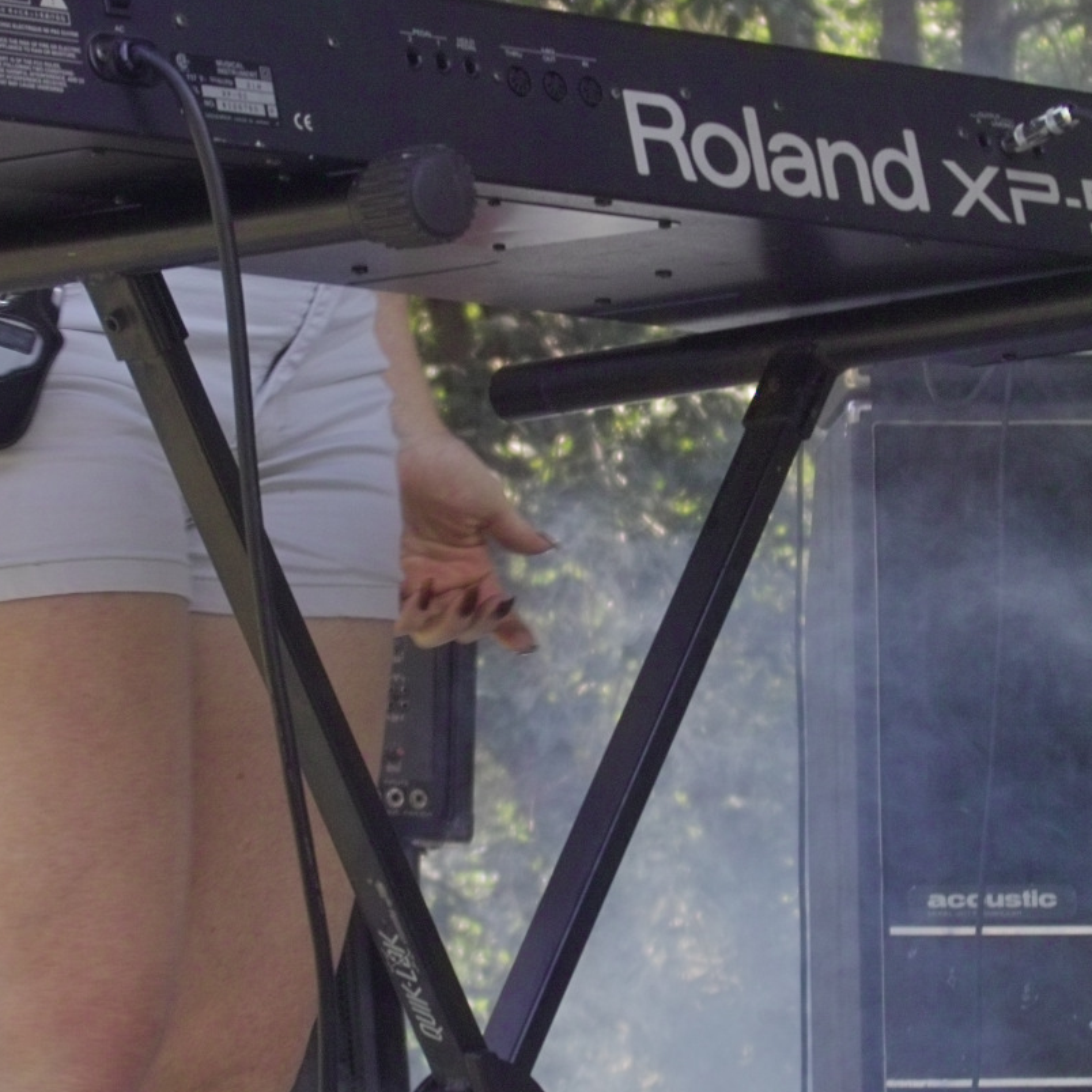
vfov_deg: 8.5
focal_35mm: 204
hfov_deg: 8.6
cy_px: 33
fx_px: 7281
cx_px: 422
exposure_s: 1/60
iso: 200
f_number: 6.7
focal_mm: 50
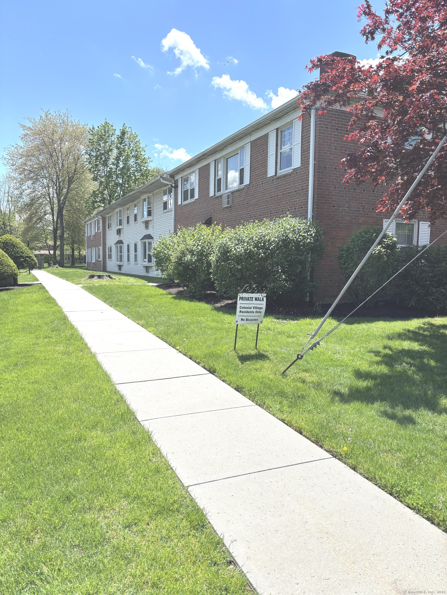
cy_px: 298
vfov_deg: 67.3
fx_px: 448
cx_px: 224
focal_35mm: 26
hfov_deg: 53.1
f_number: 1.6
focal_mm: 5.96
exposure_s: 1/2933
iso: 50
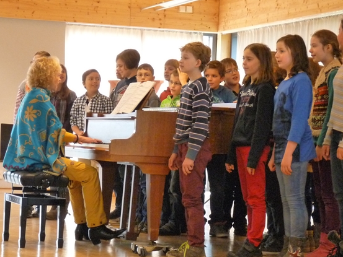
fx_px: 1150
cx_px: 185
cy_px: 120
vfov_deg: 12.8
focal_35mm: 116
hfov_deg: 17.0
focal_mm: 13.3
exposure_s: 1/50
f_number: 3.4
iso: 800
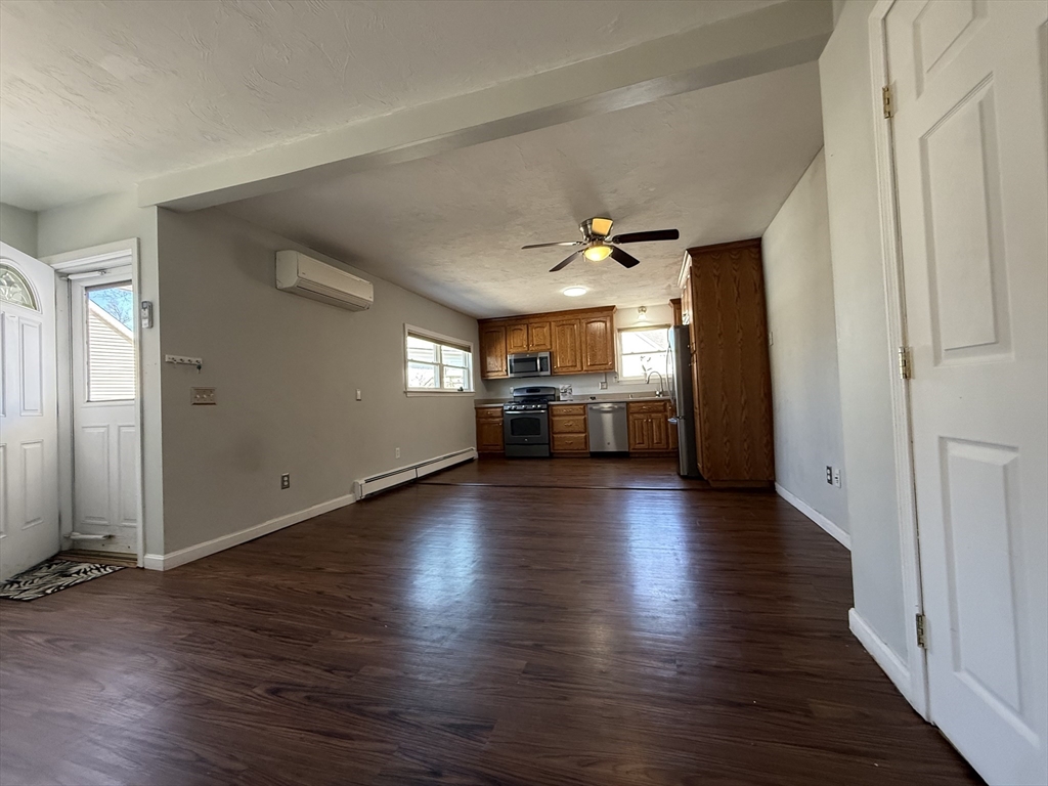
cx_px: 524
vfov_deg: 85.7
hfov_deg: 102.1
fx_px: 424
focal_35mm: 14
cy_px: 393
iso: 500
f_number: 2.2
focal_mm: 2.22
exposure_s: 1/120
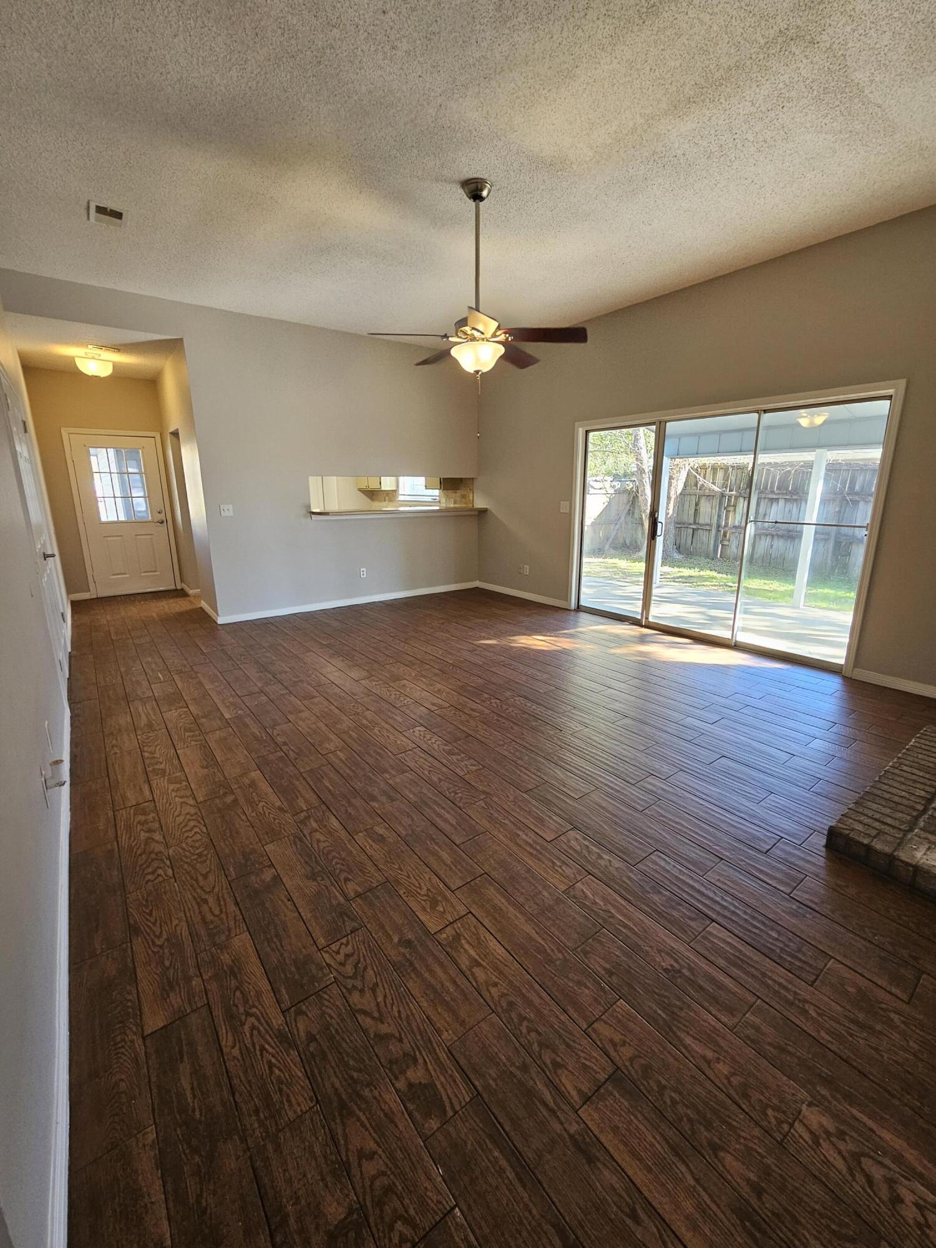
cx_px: 468
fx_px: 469
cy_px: 624
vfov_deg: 106.2
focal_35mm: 13
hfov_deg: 89.9
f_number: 2.2
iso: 200
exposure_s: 1/77
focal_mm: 2.2
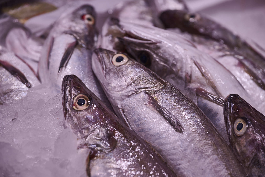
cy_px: 88
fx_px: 883
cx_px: 132
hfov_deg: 17.1
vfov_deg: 11.4
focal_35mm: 120
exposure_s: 1/250
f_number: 6.3
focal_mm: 120
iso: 100
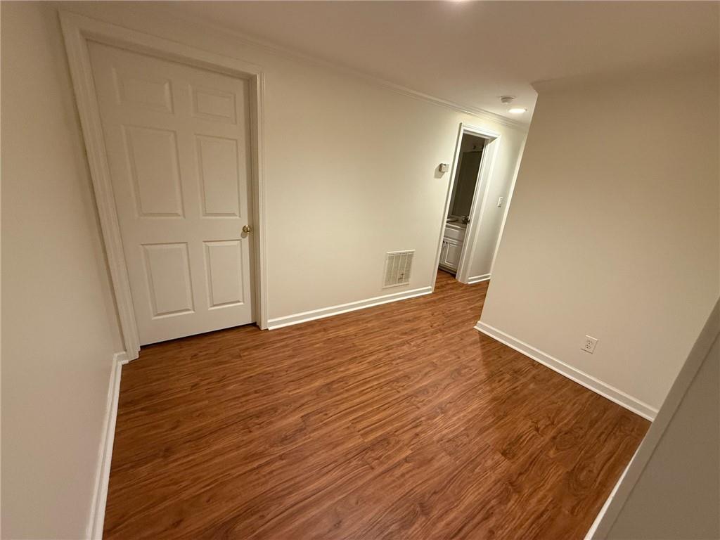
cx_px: 360
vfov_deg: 85.7
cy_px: 270
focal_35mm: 14
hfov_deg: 102.1
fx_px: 291
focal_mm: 2.22
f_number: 2.2
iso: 400
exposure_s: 1/60
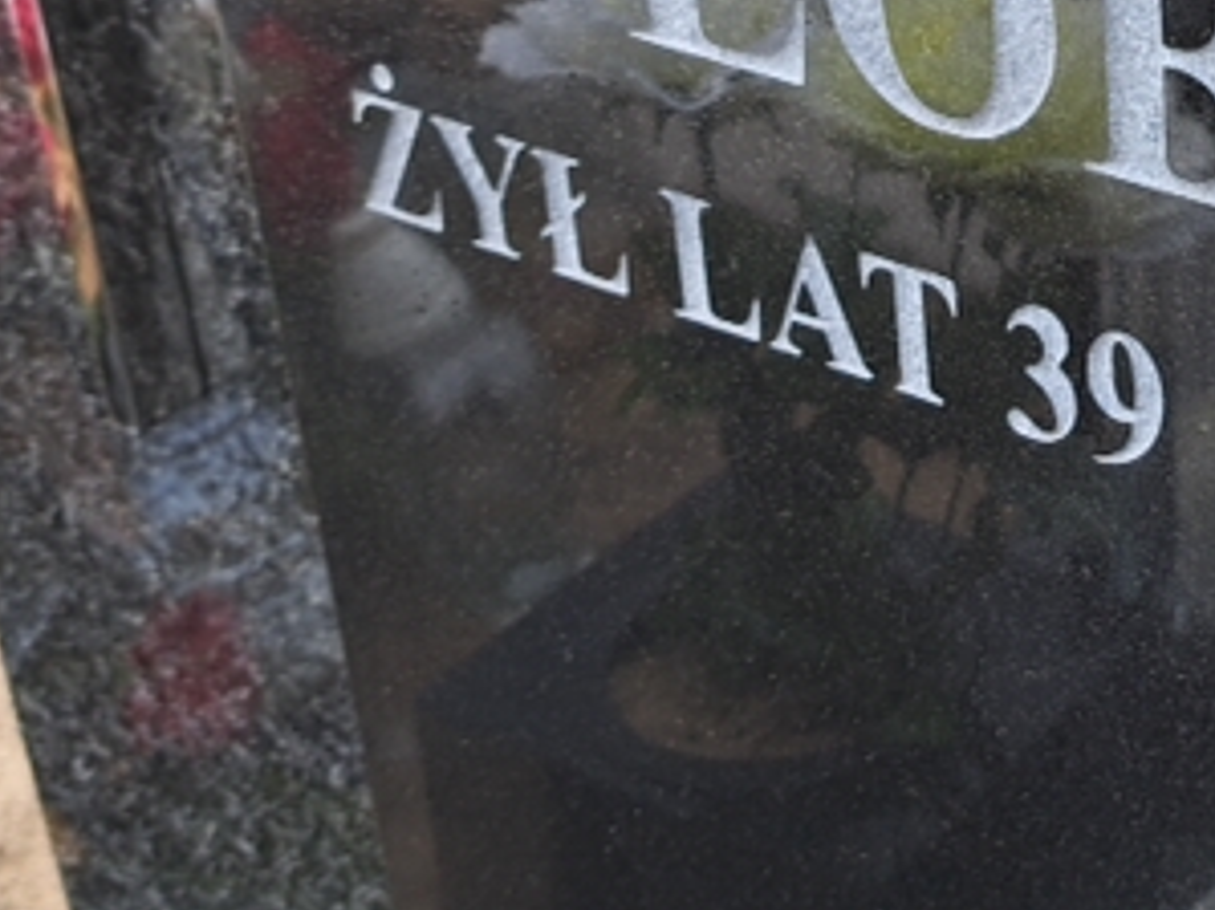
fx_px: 2702
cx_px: 1378
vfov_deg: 18.7
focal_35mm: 77
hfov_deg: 23.6
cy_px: 28
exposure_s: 1/138
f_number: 1.8
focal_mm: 5.23
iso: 50
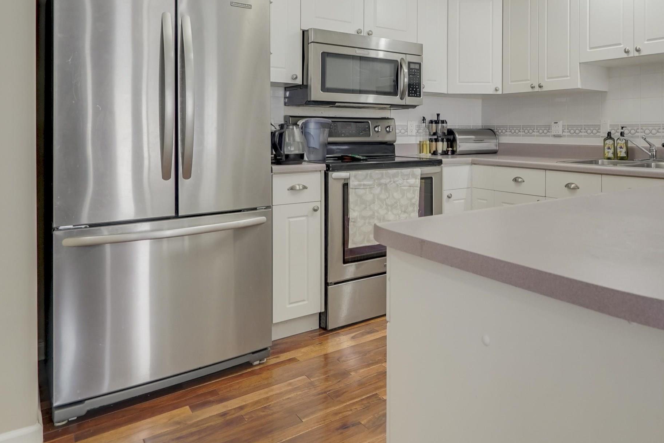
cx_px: 525
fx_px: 498
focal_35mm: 27
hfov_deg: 62.1
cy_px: 135
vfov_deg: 46.9
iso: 1600
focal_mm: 16
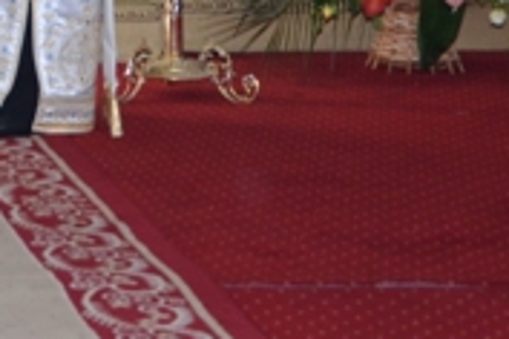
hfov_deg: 10.0
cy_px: -382
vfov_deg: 6.8
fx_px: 2757
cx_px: -371
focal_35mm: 195
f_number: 4.2
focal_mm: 30
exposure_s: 1/80
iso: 400
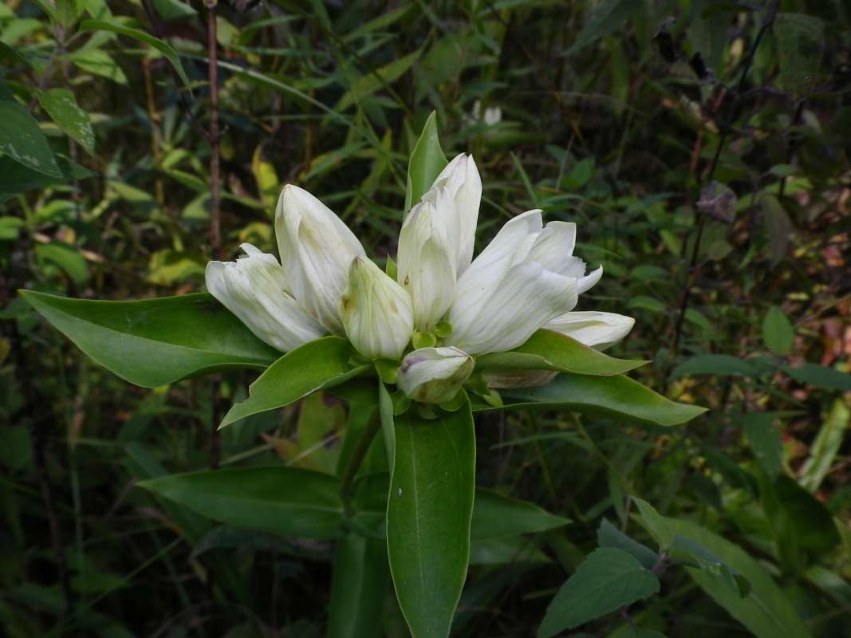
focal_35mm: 35
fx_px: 860
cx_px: 426
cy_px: 319
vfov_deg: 40.7
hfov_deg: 52.6
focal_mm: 6.36
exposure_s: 1/200
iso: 80
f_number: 3.9
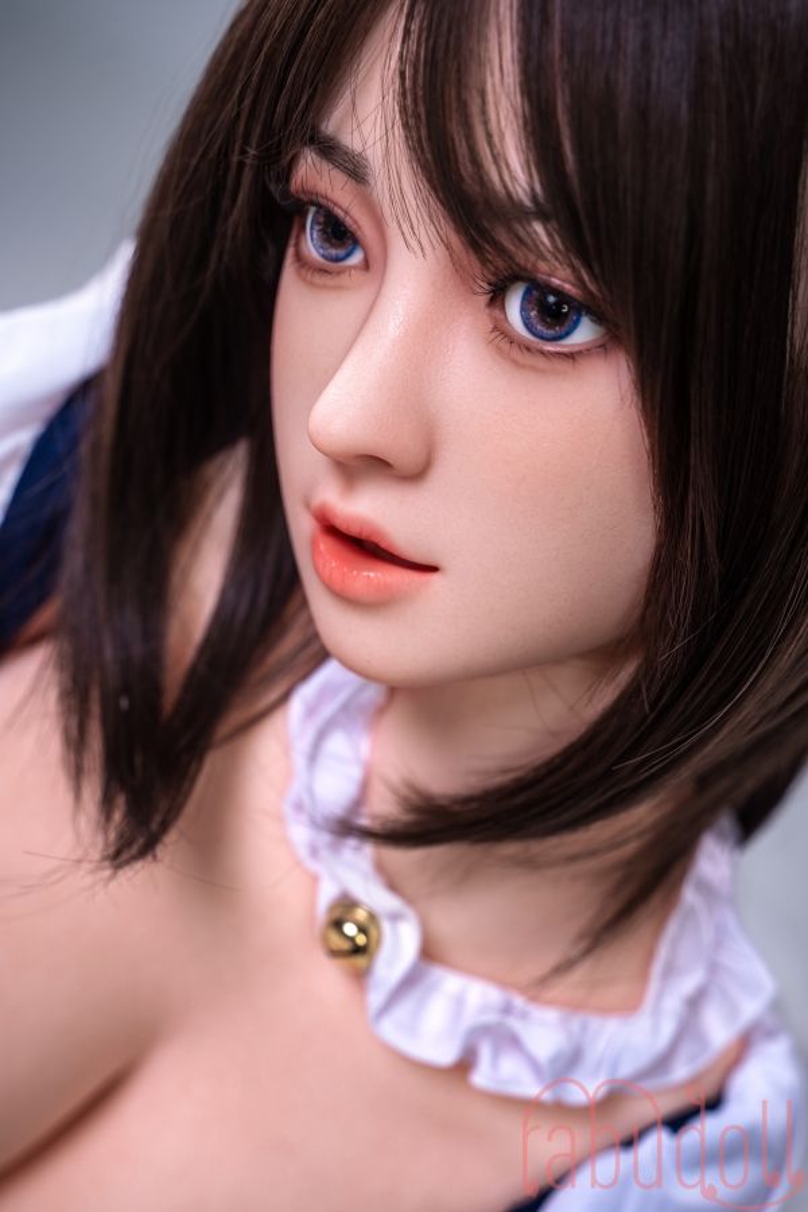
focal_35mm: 58
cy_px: 606
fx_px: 1953
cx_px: 404
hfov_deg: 23.4
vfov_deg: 34.5
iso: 50
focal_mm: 58
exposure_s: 1/60
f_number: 4.5
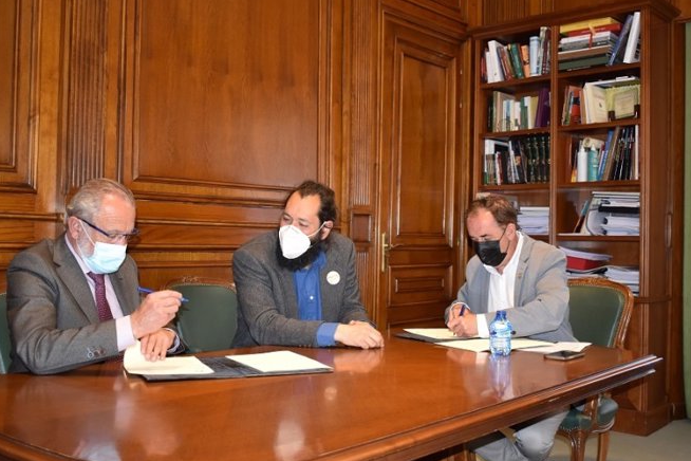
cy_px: 233
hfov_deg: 50.7
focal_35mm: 38
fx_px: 729
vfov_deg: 35.1
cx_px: 344
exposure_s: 1/60
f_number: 4
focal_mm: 24
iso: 800
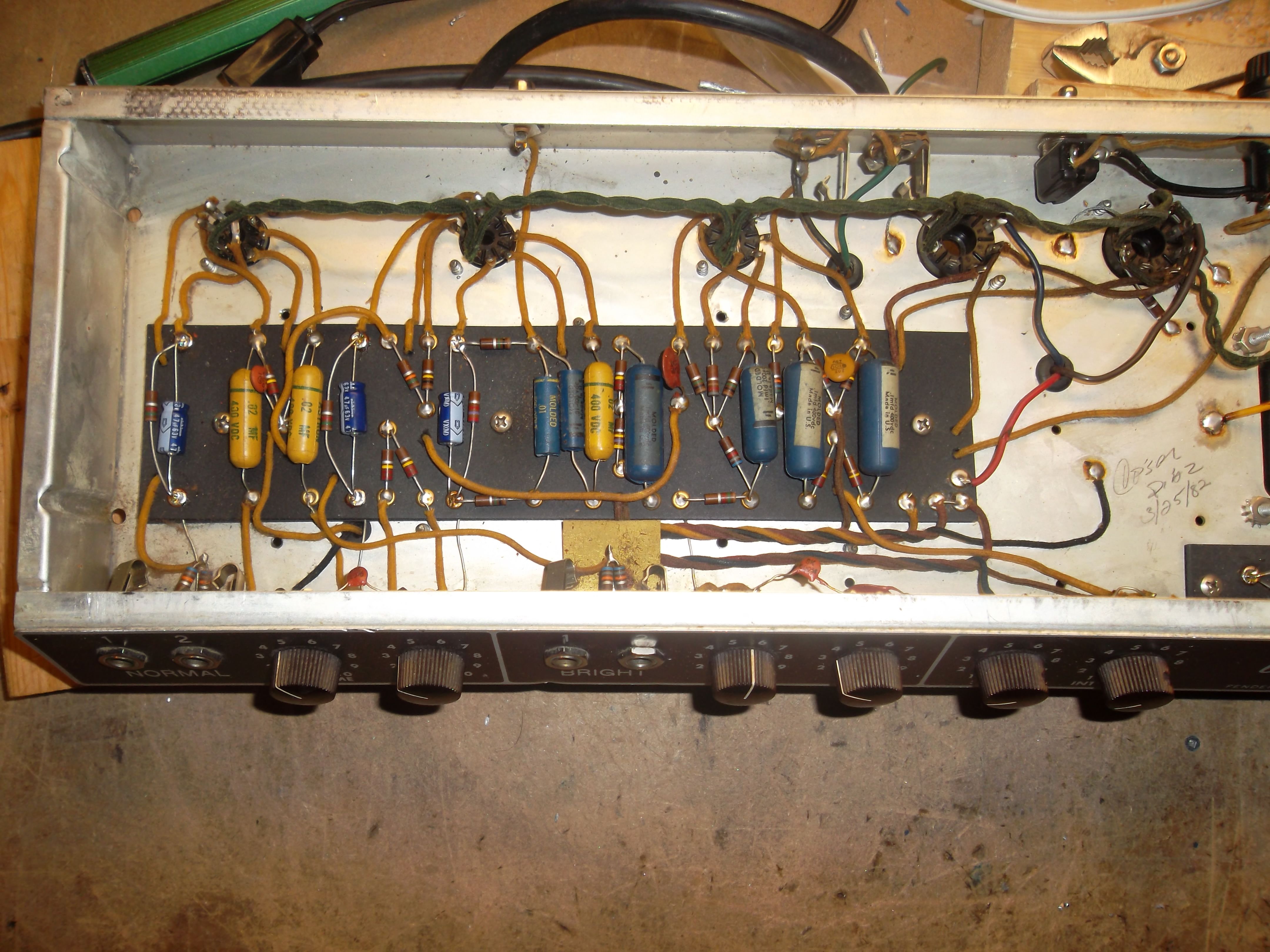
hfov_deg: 65.3
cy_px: 476
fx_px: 991
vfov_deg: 51.4
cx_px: 635
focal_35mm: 27
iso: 100
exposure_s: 1/45
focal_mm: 4.9
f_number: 3.5
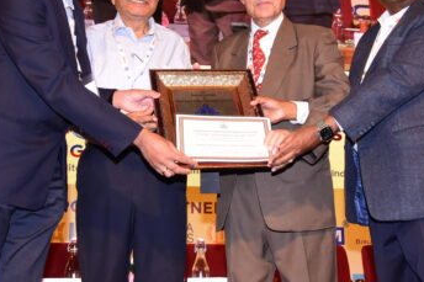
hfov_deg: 29.7
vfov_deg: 19.9
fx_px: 800
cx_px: 218
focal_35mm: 68
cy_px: 95
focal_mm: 26
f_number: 5.6
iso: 1000
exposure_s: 1/125
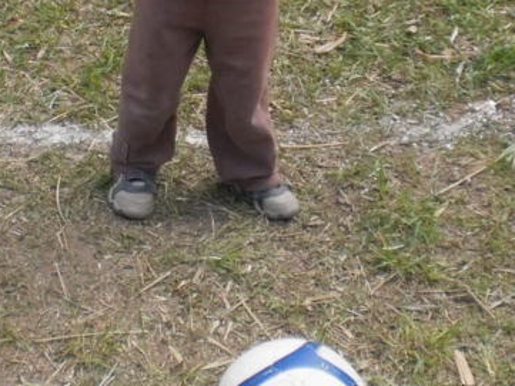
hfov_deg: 19.2
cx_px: 233
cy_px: -36
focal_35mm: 102
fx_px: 1518
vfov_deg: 14.2
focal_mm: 6.3
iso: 100
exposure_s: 1/400
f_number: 3.1
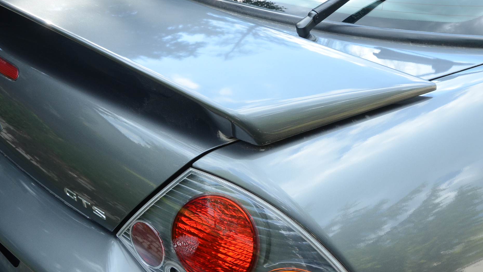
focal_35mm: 50
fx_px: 640
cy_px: 59
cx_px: 291
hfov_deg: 41.1
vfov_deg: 23.6
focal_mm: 24
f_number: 9
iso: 640
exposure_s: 1/125
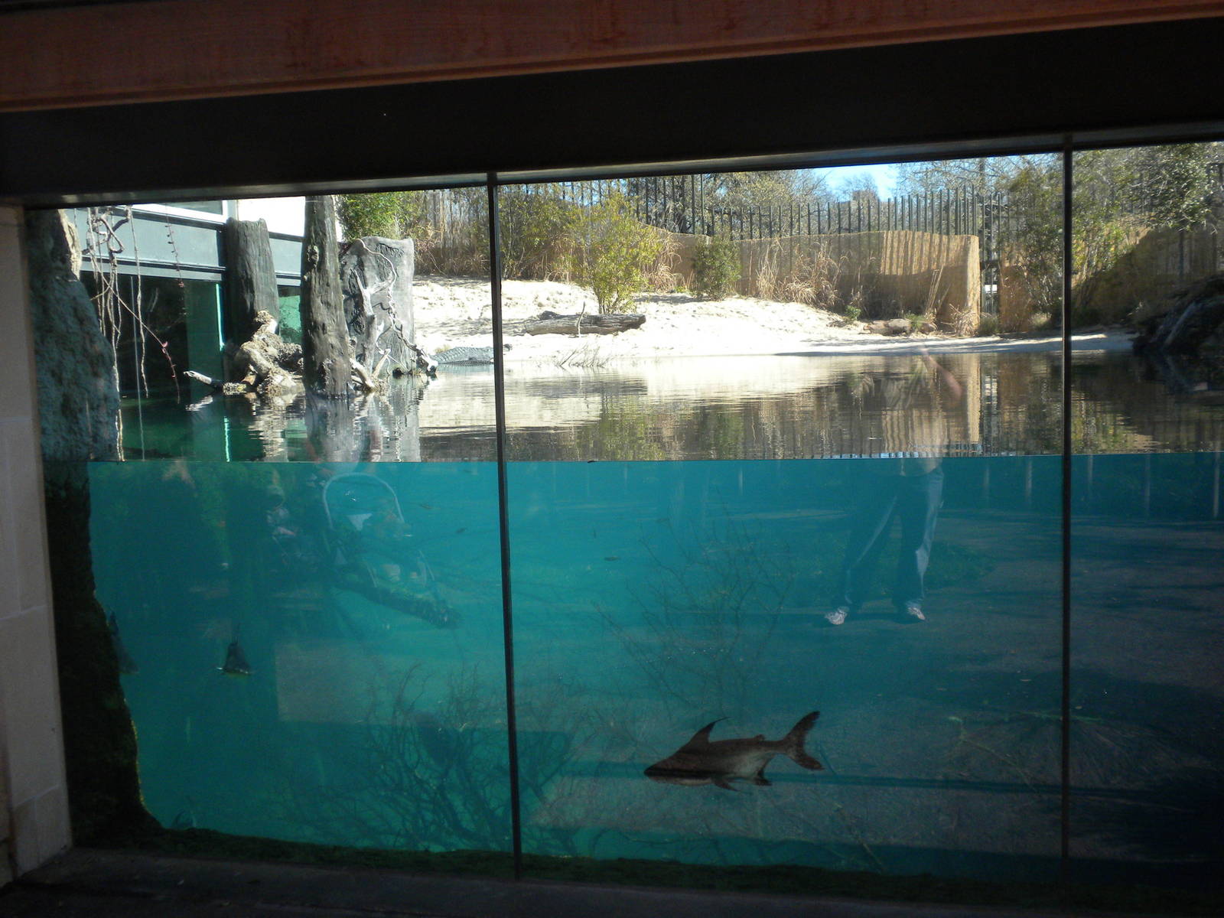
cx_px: 612
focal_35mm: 37
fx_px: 1308
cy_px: 459
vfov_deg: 38.7
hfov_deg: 50.1
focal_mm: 6.6
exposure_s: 1/500
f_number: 3.5
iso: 142
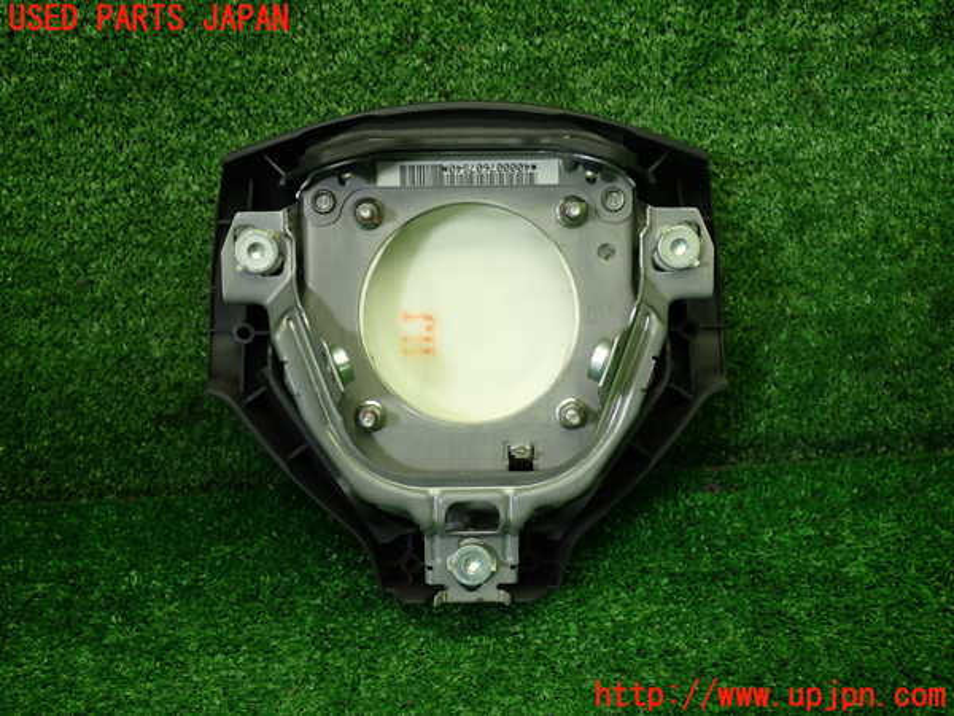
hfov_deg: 42.9
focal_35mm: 44
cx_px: 477
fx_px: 1213
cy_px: 358
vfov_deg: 32.9
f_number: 2.9
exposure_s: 1/60
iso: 200
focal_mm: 7.84
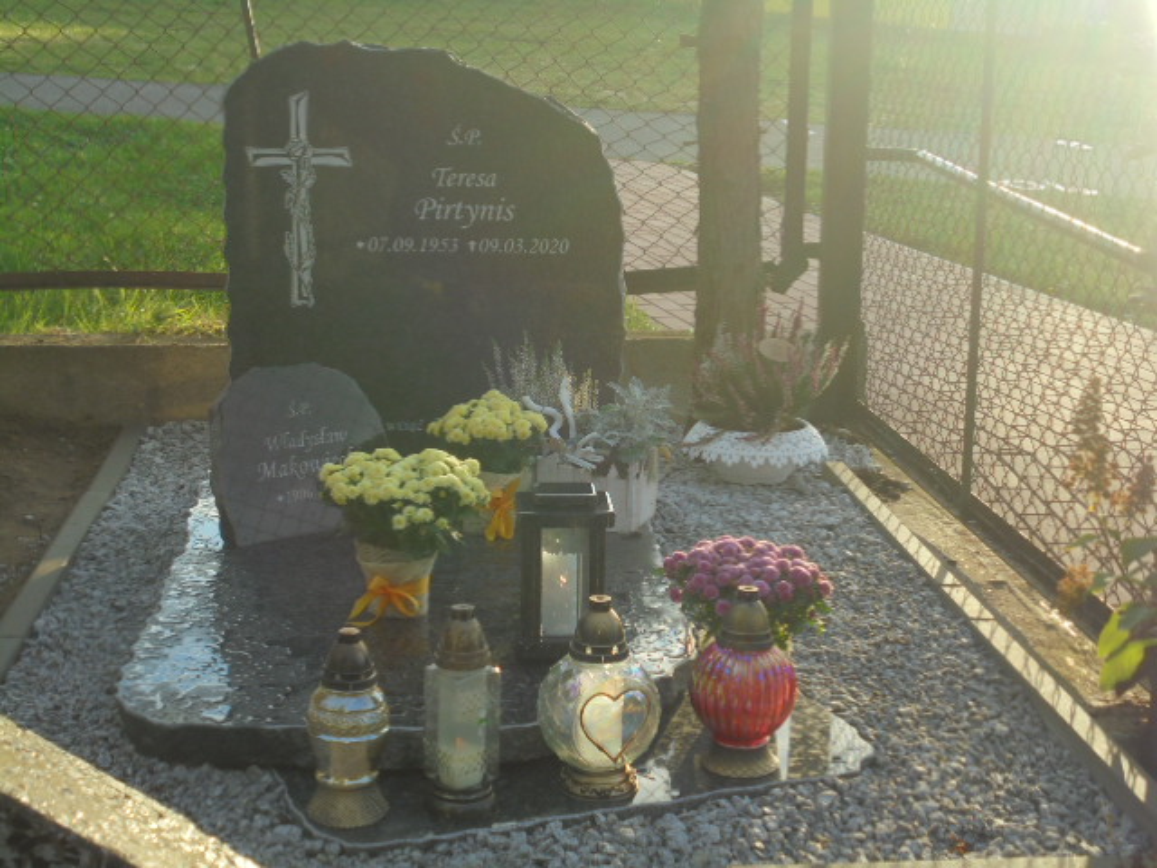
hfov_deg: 34.3
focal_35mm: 56
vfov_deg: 26.1
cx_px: 578
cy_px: 434
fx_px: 1872
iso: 100
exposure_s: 1/160
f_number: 5.2
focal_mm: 10.1
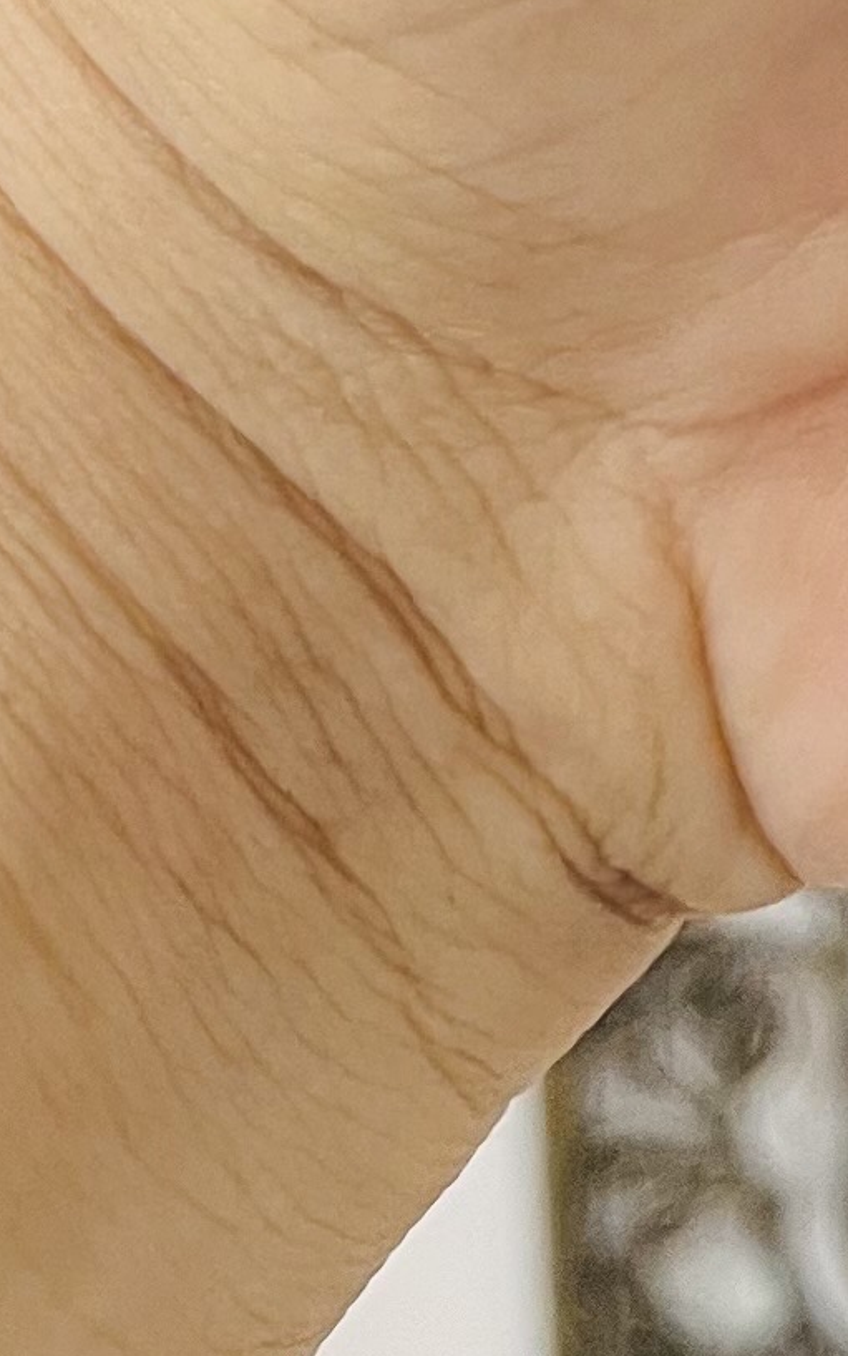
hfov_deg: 8.3
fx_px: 5026
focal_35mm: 136
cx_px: 2471
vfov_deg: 12.3
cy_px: -1837
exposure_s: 1/50
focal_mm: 5.1
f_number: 1.6
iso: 125
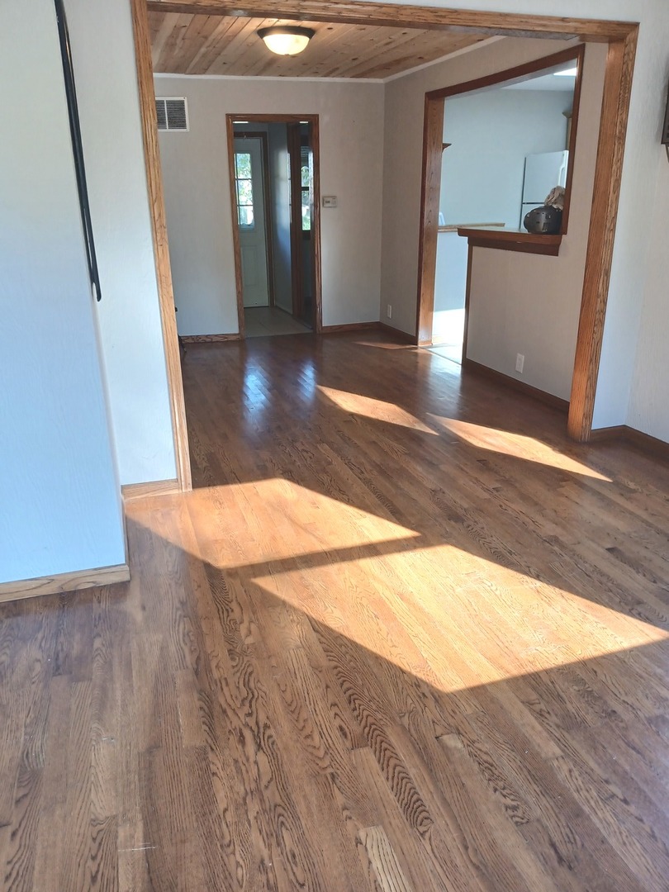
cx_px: 334
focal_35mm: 26
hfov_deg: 53.1
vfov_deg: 67.3
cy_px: 446
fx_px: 670
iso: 80
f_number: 1.8
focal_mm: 3.98
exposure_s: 1/60
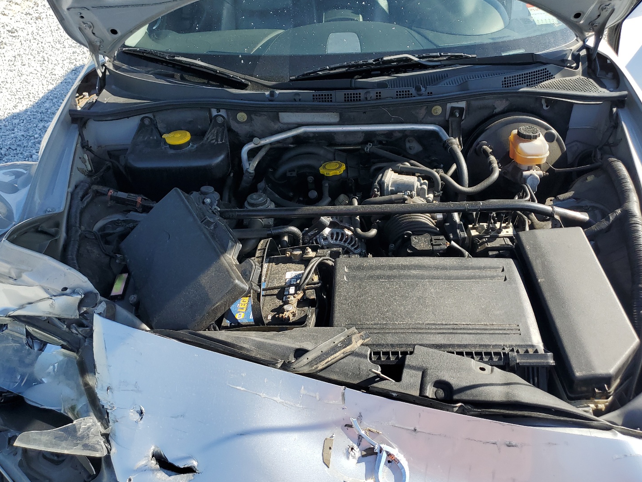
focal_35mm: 29
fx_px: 538
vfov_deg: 48.2
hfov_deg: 61.6
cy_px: 229
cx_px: 327
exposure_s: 1/1250
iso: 50
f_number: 1.5
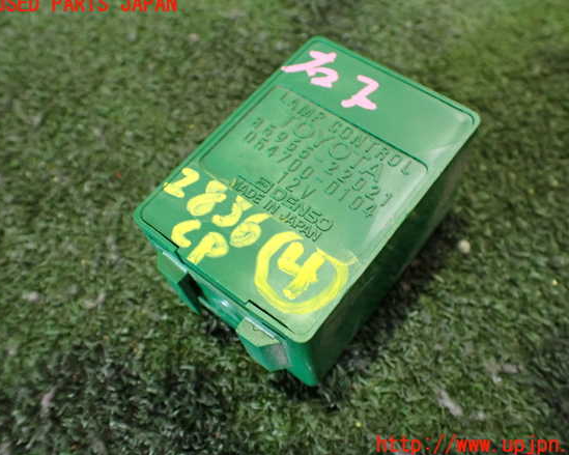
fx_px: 539
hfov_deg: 55.6
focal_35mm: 32
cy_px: 225
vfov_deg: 45.8
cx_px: 300
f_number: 2.3
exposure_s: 1/40
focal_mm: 5.4
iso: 800
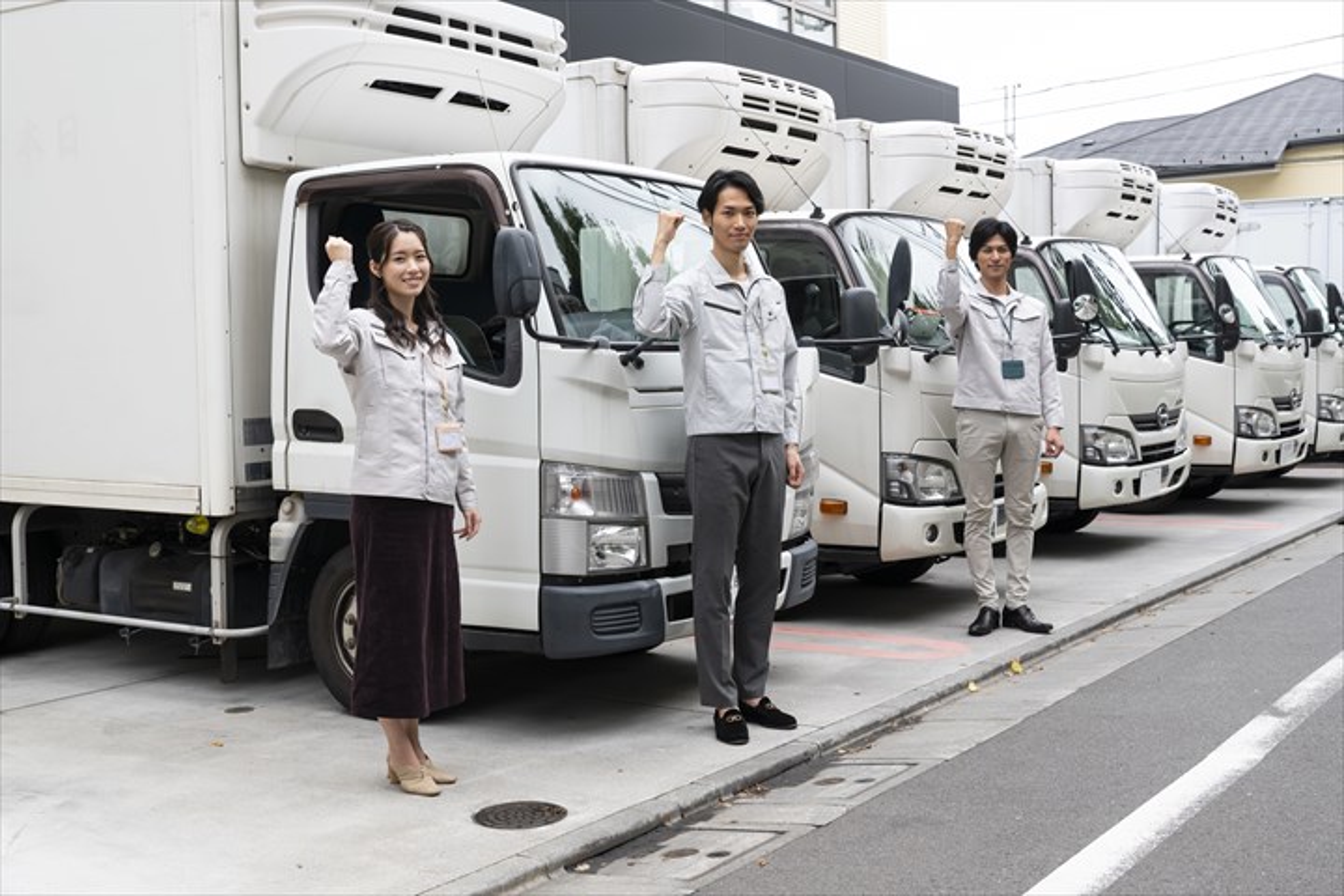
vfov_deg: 30.5
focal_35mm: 44
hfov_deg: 44.5
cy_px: 448
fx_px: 1643
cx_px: 672
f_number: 8
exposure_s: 1/200
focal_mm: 44
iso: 250
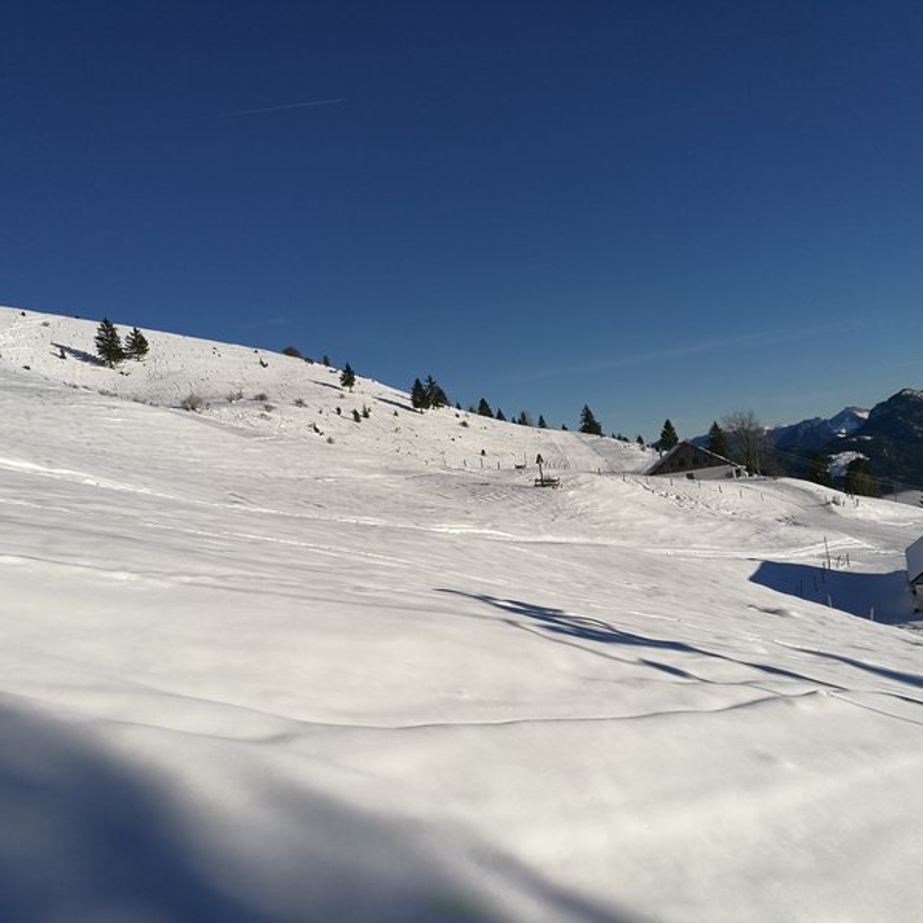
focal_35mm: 32
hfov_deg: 51.1
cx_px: 490
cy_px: 462
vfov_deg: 51.1
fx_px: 965
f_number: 2.2
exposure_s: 1/2114
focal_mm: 4.5
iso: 50
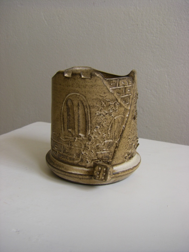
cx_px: 94
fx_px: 277
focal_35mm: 38
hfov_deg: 37.7
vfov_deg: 49.0
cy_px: 126
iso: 80
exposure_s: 1/50
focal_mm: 6.3
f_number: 3.5
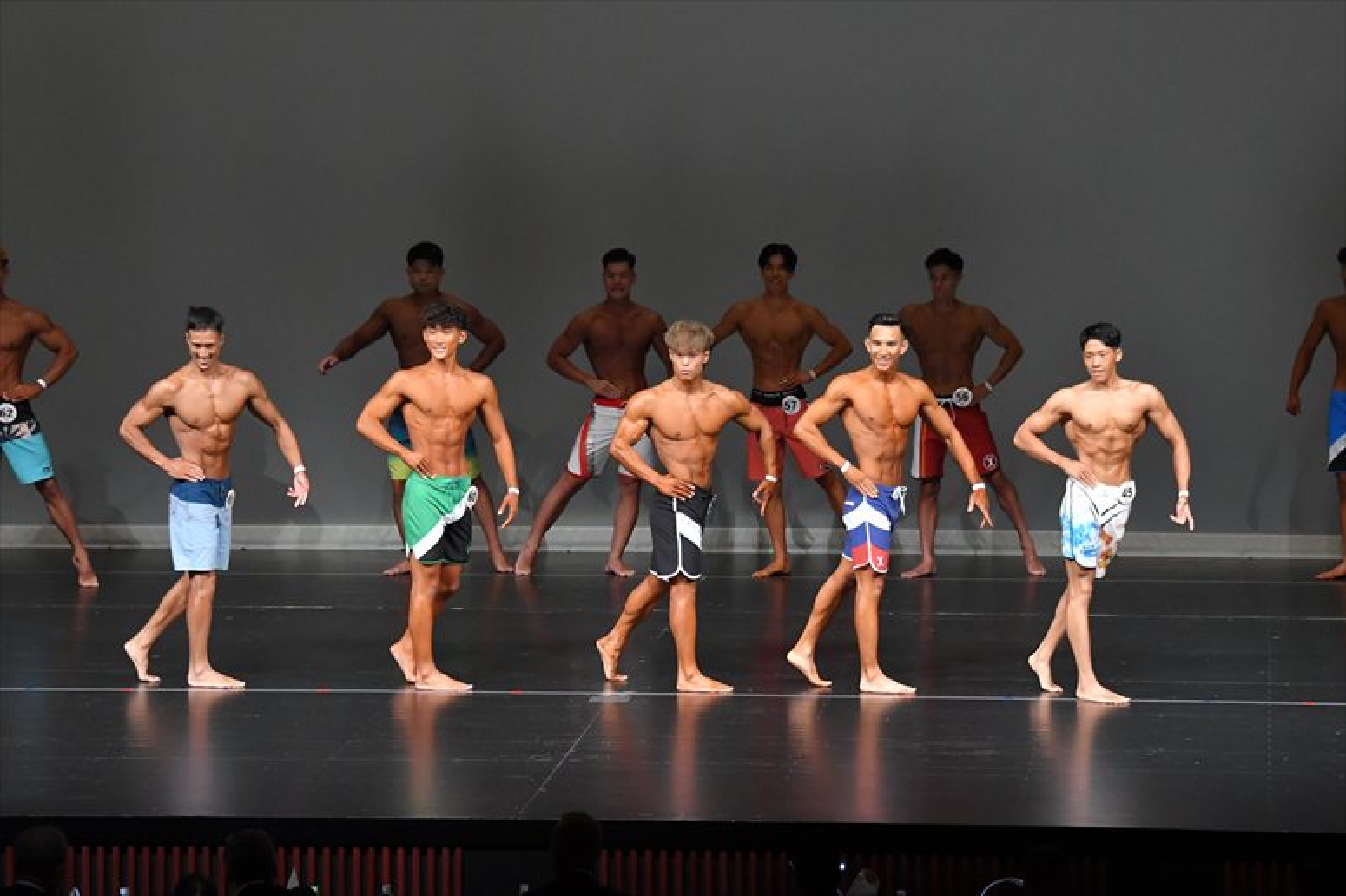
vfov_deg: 8.7
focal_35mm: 157
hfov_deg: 13.1
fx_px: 5867
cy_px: 448
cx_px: 673
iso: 4000
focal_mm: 105
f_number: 5.6
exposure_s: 1/400
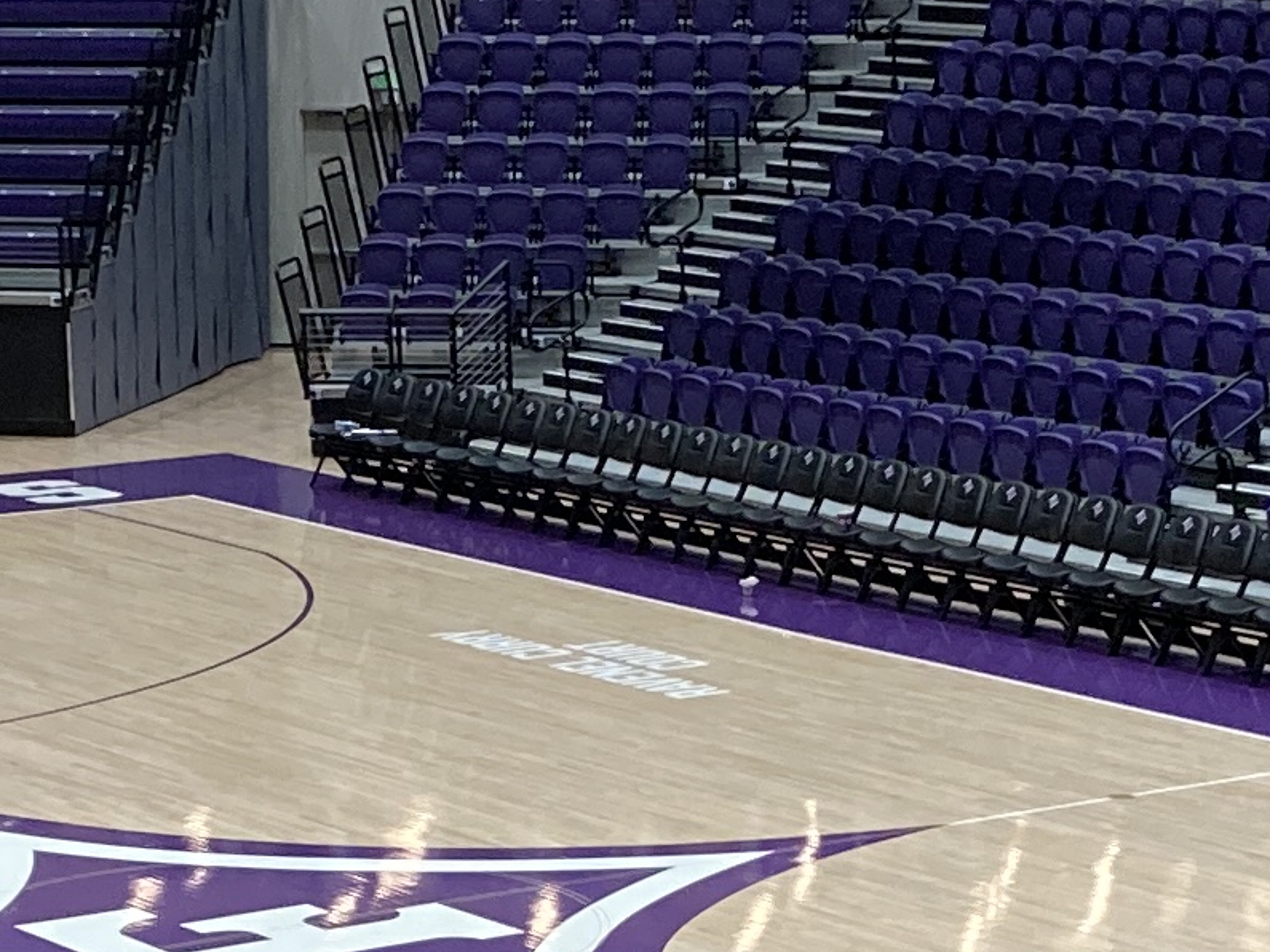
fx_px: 5209
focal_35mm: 142
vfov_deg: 10.4
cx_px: 613
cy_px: 883
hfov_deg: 13.9
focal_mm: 3.99
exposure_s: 1/113
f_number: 1.8
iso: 80
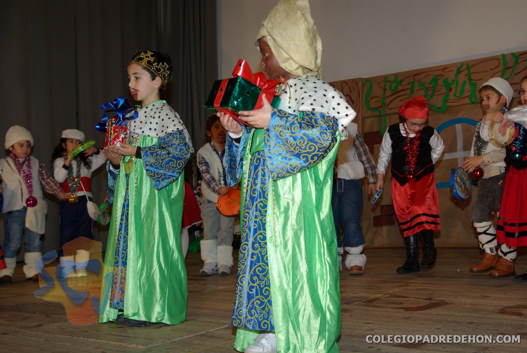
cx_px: 264
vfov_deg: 30.9
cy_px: 176
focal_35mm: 44
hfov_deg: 44.9
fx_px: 638
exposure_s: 1/45
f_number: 6.7
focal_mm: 29
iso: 400
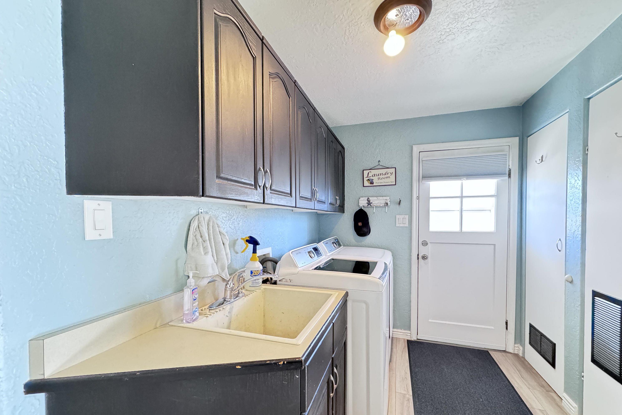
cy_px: 227
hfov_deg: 100.4
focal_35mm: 15
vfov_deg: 77.1
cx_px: 314
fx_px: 259
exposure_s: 1/60
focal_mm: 2.22
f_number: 2.2
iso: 1250
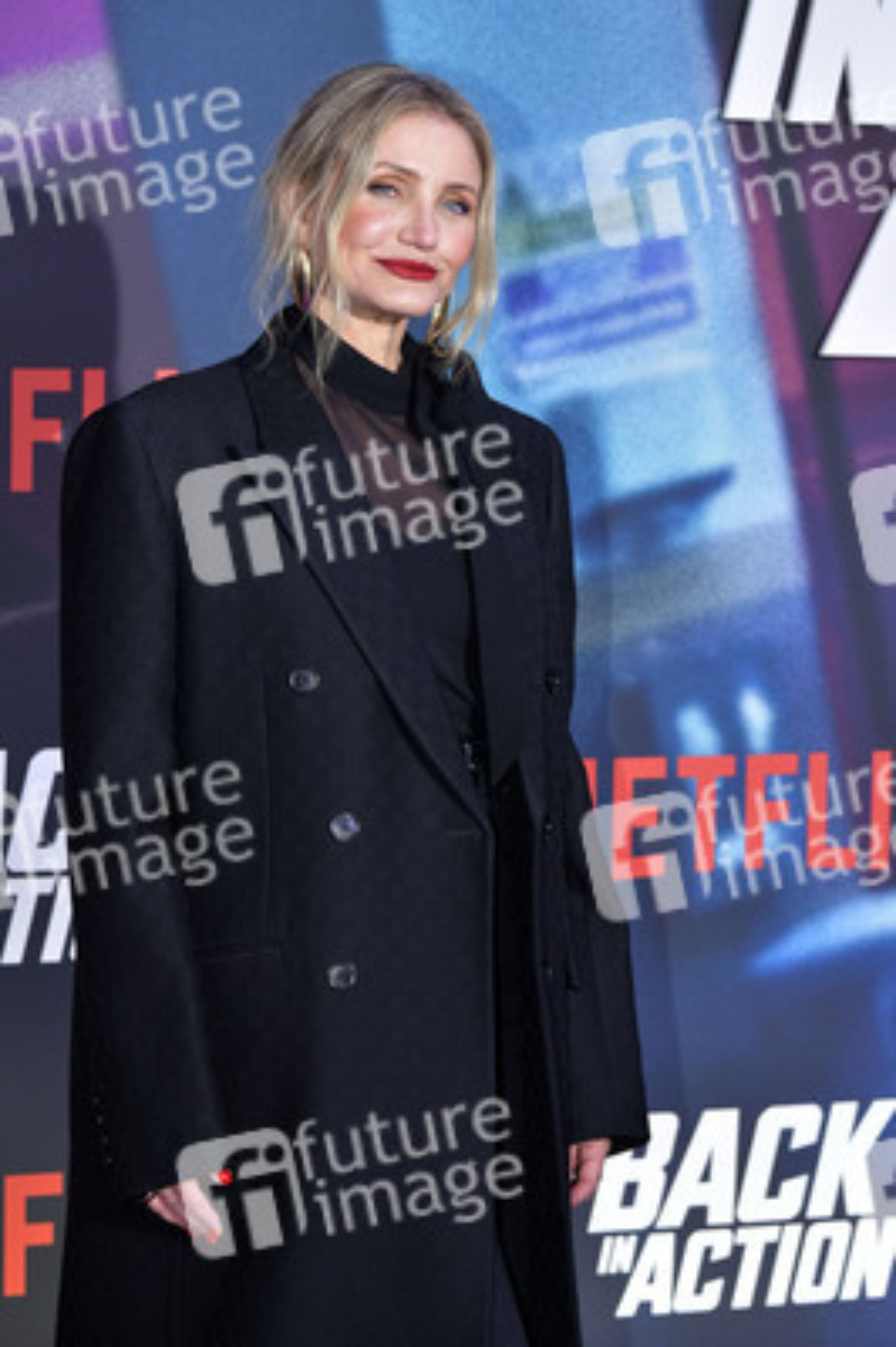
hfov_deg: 10.5
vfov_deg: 15.8
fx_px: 4861
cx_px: 448
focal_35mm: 130
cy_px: 674
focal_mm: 130
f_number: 7.1
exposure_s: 1/200
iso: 1250
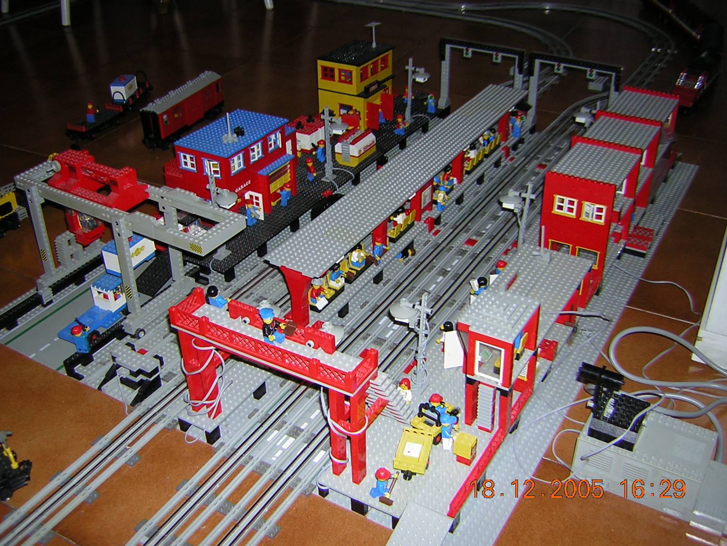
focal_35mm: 36
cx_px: 364
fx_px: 756
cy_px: 273
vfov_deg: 39.7
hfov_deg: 51.4
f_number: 2.6
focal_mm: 4.7
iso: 50
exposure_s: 1/60.1
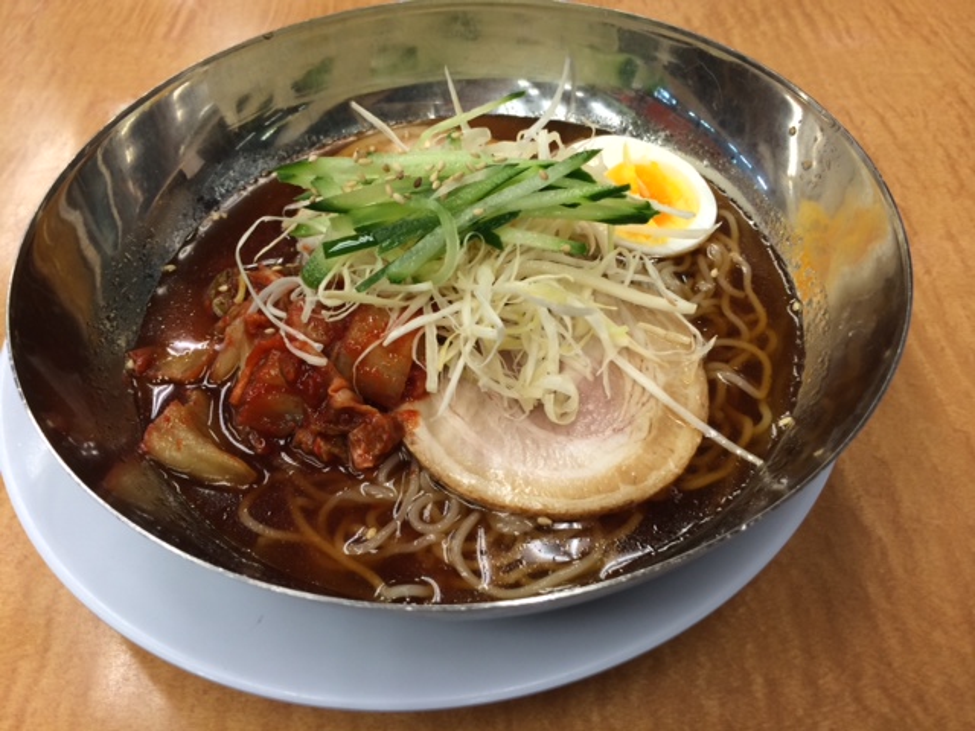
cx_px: 488
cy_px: 366
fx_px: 845
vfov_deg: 46.8
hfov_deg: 60.0
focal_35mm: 30
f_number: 2.2
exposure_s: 1/40
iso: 40
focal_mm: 4.12
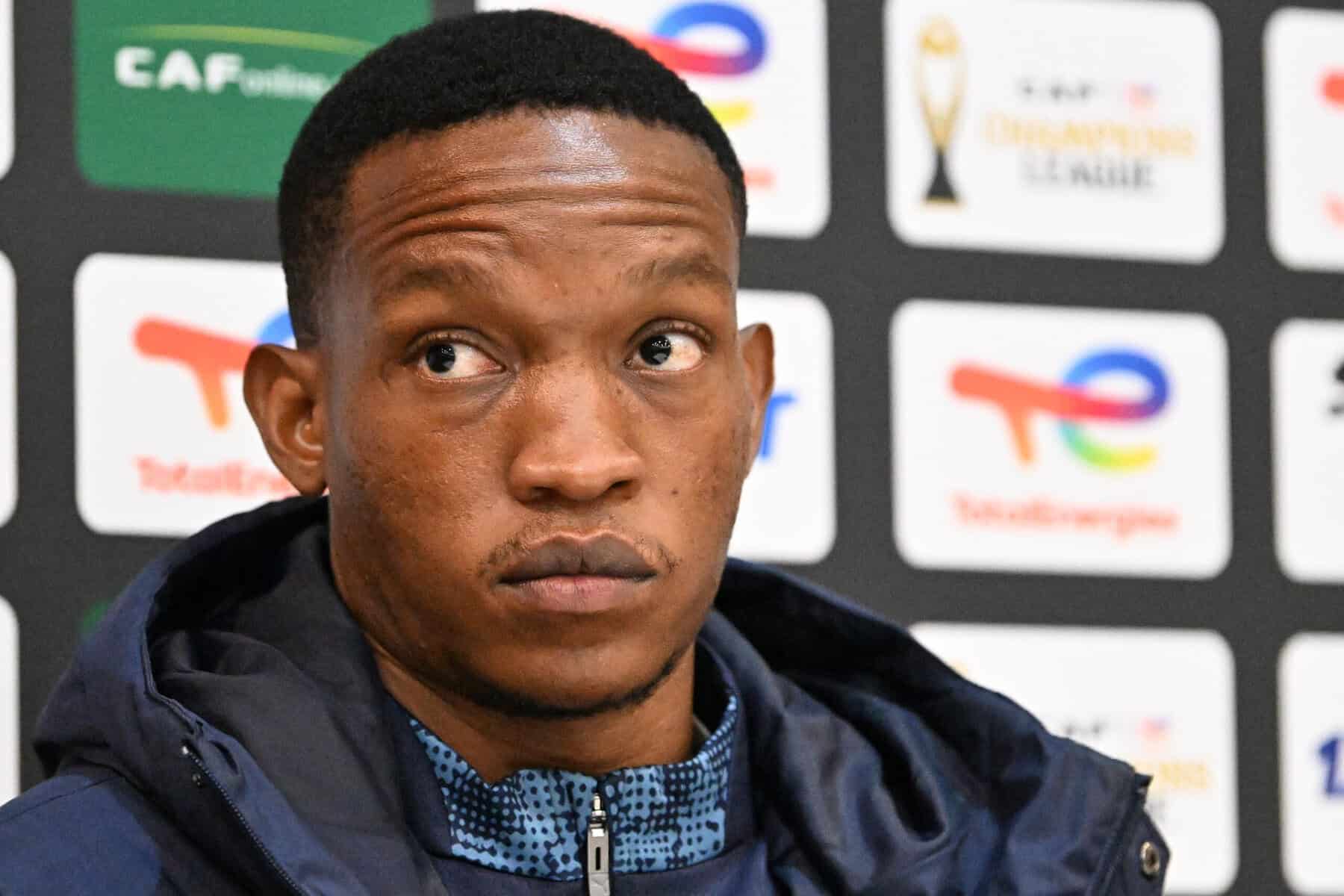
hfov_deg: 9.8
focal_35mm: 210
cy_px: 448
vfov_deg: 6.5
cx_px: 672
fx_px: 7839
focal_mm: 140
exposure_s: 1/320
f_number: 3.2
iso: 20000
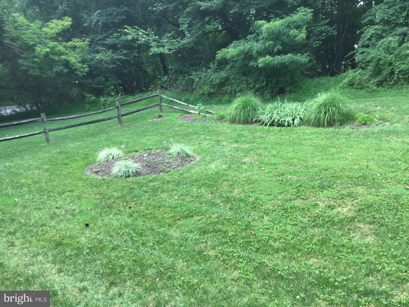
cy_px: 154
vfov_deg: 45.4
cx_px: 204
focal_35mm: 31
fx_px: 366
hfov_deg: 58.4
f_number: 2.4
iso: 25
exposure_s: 1/60
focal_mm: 3.3
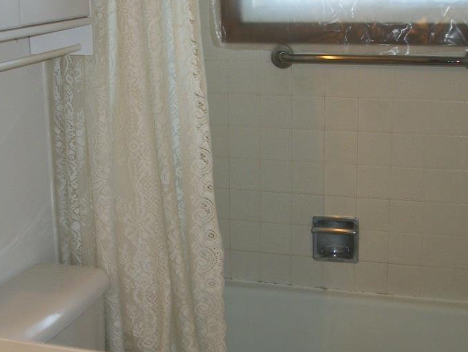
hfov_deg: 31.5
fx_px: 825
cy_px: 192
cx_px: 176
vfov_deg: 24.0
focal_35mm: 61
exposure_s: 1/30
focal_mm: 5.7
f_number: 2.9
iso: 80
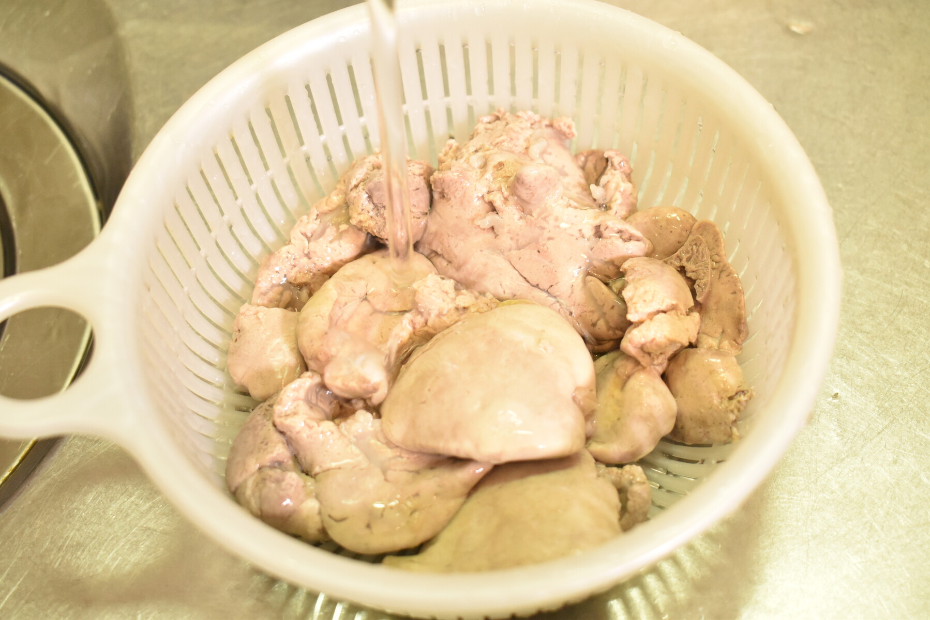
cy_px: 310
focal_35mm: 54
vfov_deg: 25.1
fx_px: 1395
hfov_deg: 36.9
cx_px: 465
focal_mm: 36
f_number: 4.8
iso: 3200
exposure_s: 1/60
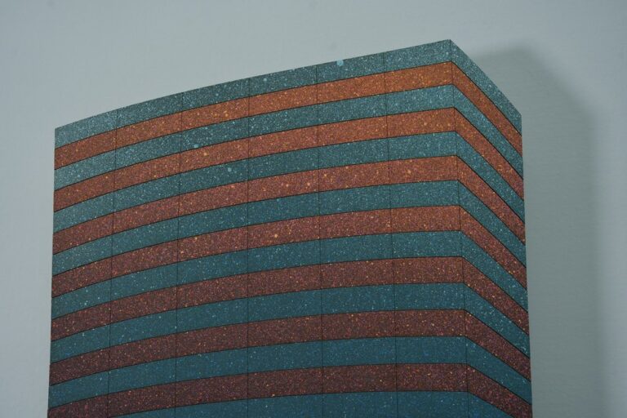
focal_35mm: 50
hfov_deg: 39.6
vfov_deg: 27.0
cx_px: 314
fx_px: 871
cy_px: 209
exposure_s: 1/6
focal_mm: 50
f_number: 8
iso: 200
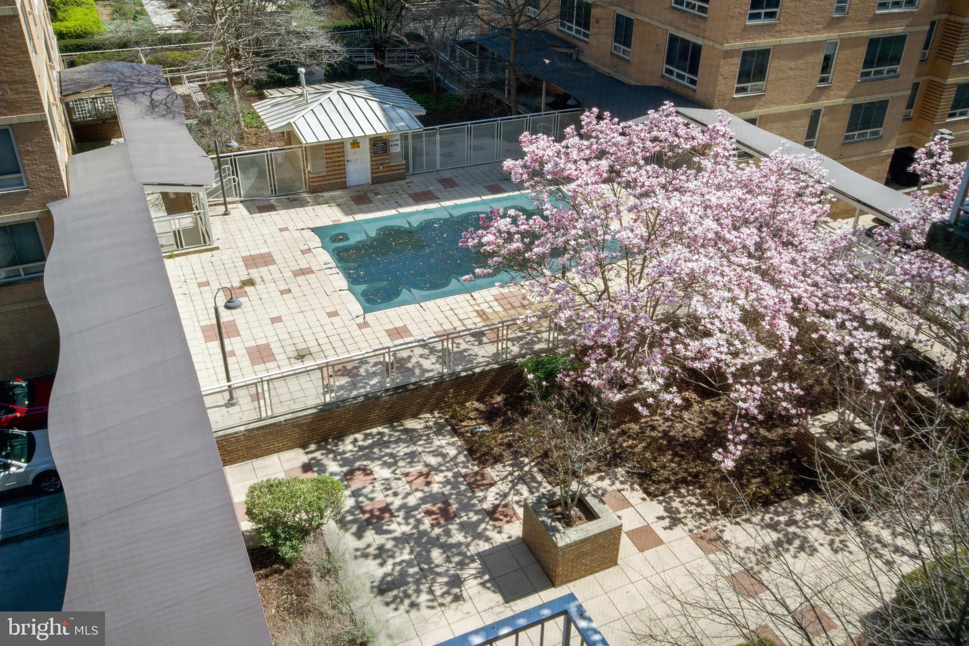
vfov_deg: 43.6
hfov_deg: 61.9
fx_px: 807
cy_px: 323
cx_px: 484
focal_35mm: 30
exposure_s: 1/250
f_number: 9
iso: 200
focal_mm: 30
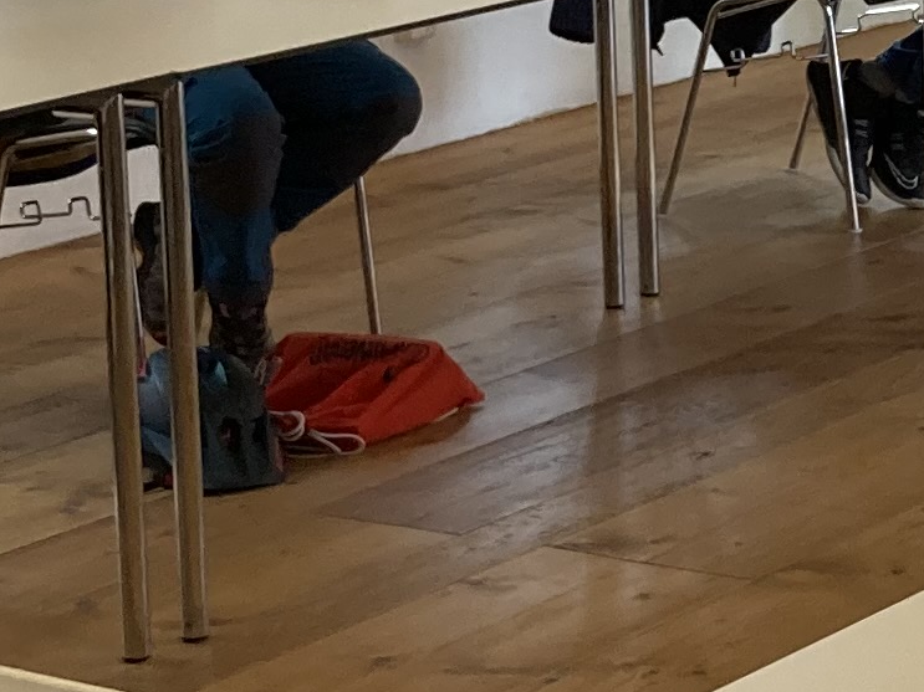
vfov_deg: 9.6
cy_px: -121
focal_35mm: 152
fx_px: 4057
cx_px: 1094
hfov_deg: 12.7
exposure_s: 1/100
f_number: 1.8
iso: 80
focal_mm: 3.99
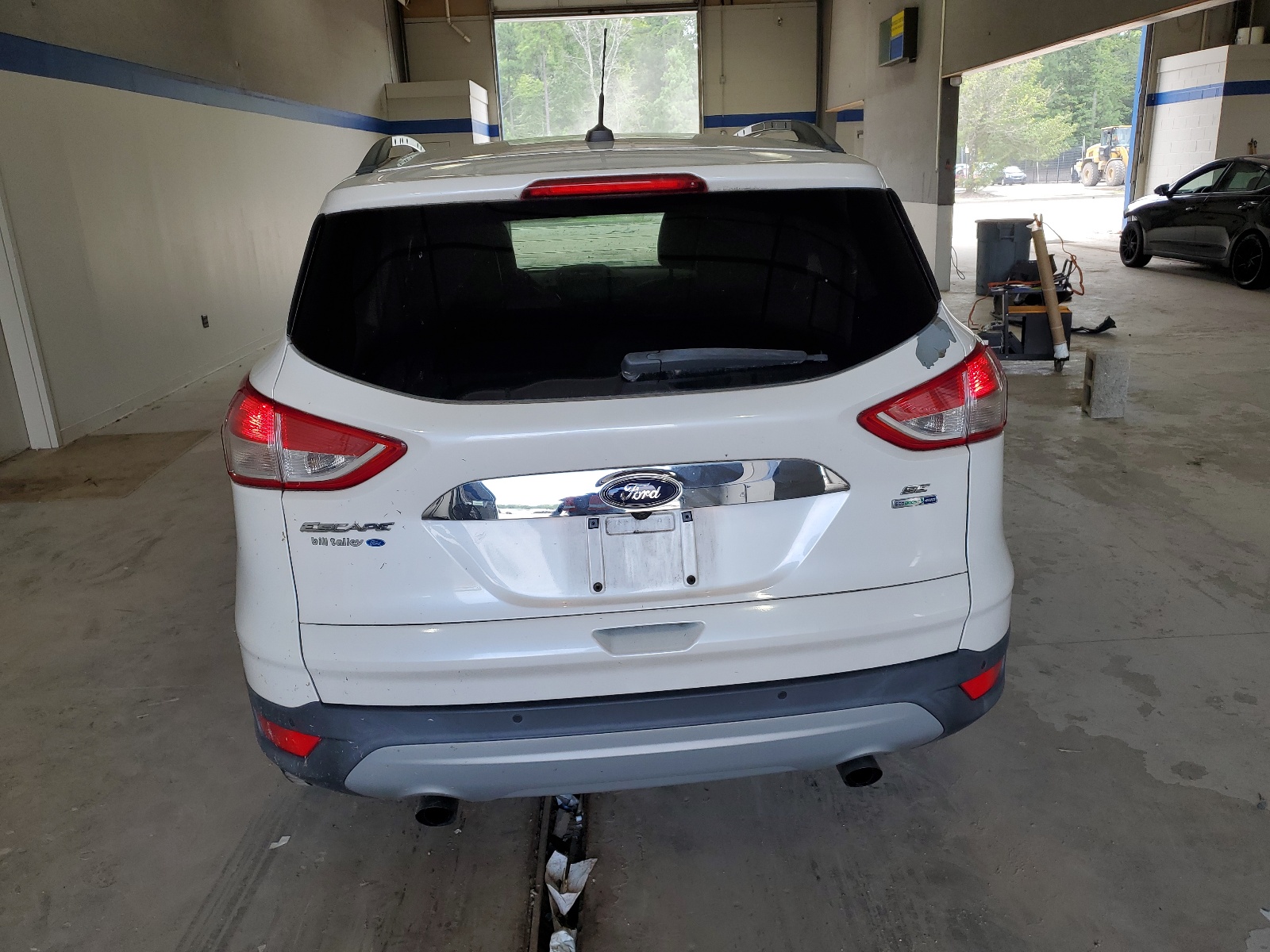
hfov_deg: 67.3
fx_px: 954
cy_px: 476
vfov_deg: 53.1
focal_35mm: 26
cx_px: 635
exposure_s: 1/278
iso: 50
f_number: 1.5
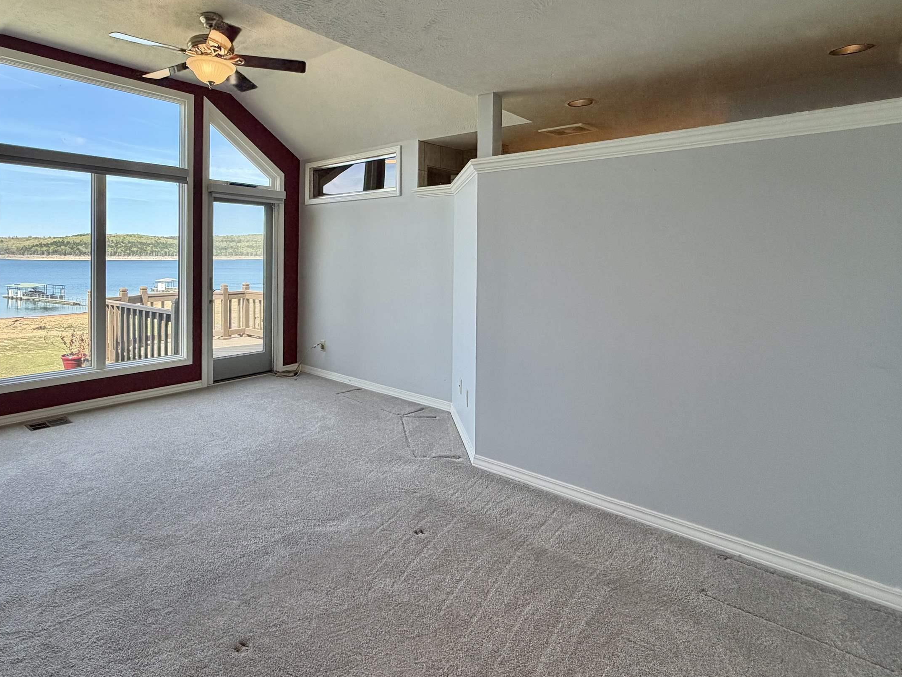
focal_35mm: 20
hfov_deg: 80.7
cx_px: 357
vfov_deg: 65.1
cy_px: 259
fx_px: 521
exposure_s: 1/245
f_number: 2.2
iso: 40
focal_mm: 2.22
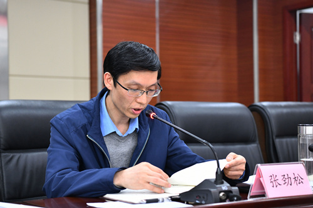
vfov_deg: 19.4
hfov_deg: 28.9
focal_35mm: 70
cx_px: 156
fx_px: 608
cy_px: 104
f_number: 4
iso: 4000
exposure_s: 1/60
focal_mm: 70
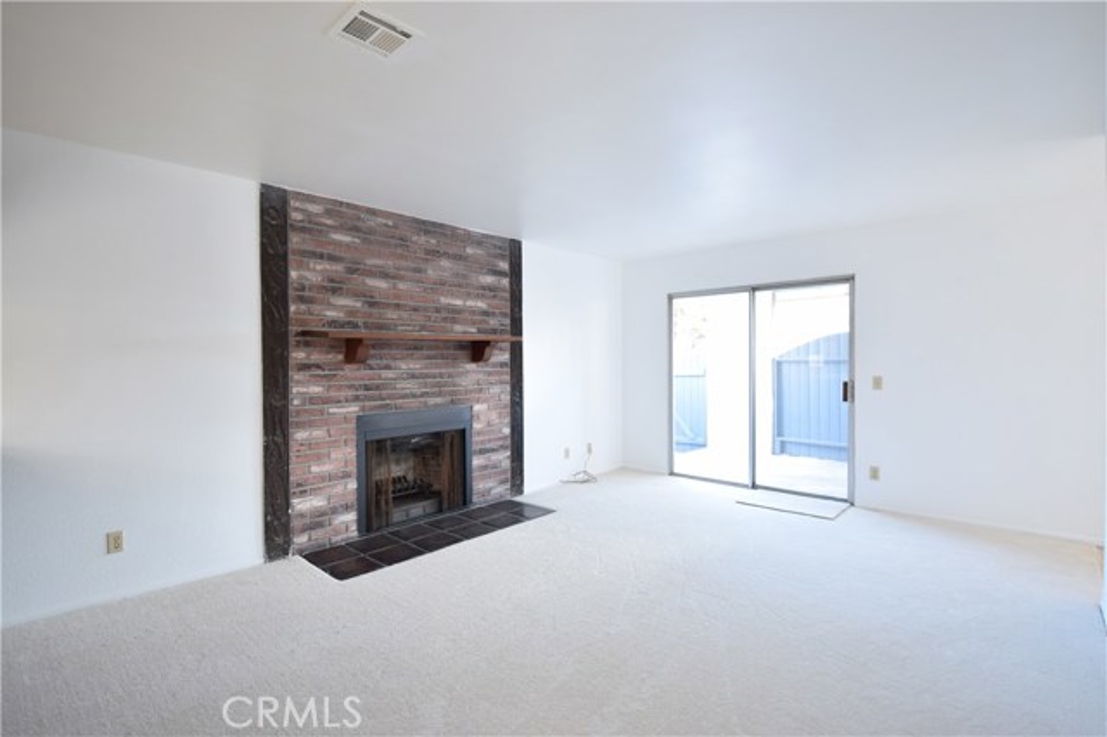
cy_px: 368
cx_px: 554
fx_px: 507
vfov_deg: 72.0
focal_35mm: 16
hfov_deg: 95.0
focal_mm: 11
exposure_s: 1/15
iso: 360
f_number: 3.5
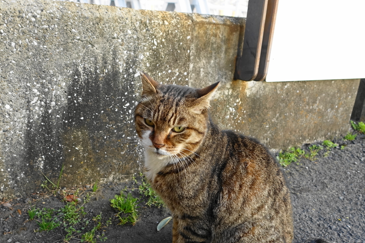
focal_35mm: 32
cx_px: 189
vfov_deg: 40.6
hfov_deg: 58.7
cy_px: 162
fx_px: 324
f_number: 2.8
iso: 500
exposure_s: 1/250
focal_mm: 8.8
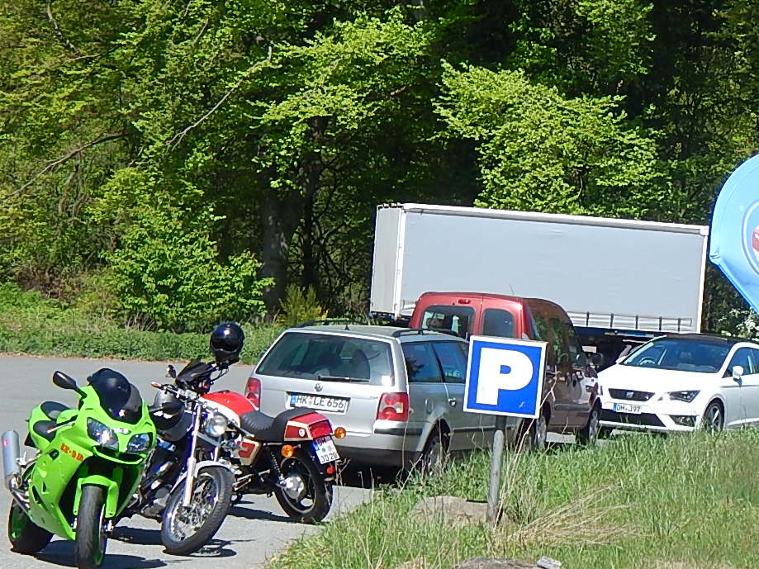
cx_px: 885
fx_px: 2982
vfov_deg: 10.9
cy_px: 328
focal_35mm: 136
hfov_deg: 14.1
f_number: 3.8
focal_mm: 9.7
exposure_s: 1/800
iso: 125
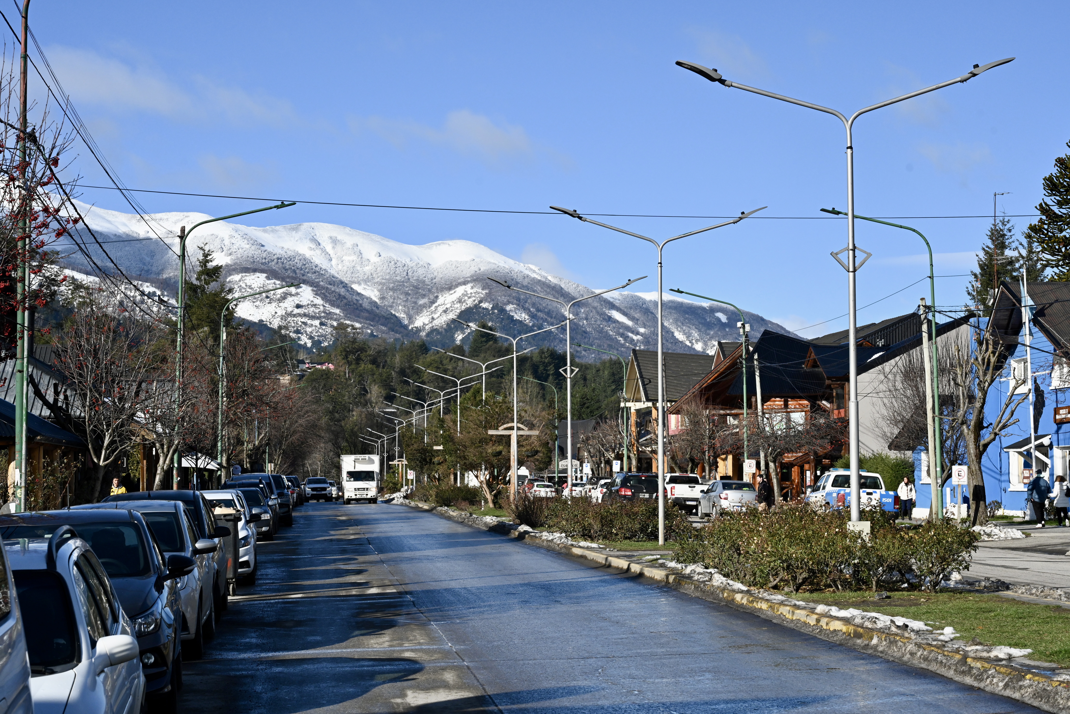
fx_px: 2080
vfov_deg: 19.5
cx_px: 535
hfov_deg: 28.8
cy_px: 357
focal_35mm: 70
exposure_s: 1/1600
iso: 800
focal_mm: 70
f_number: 10
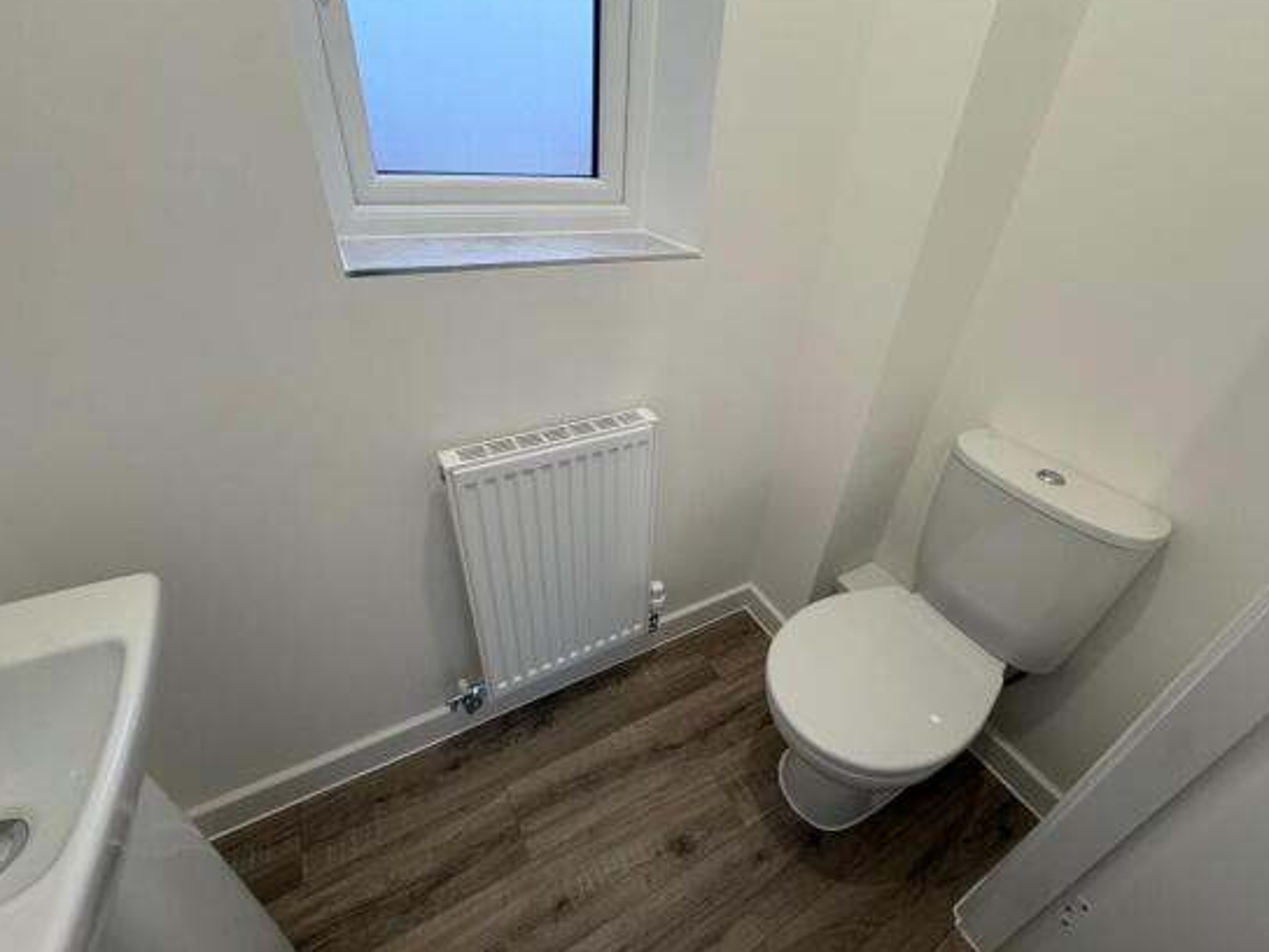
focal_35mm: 15
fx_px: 550
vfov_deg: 81.7
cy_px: 456
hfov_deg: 98.1
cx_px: 657
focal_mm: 2.22
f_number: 2.2
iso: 125
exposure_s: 1/100
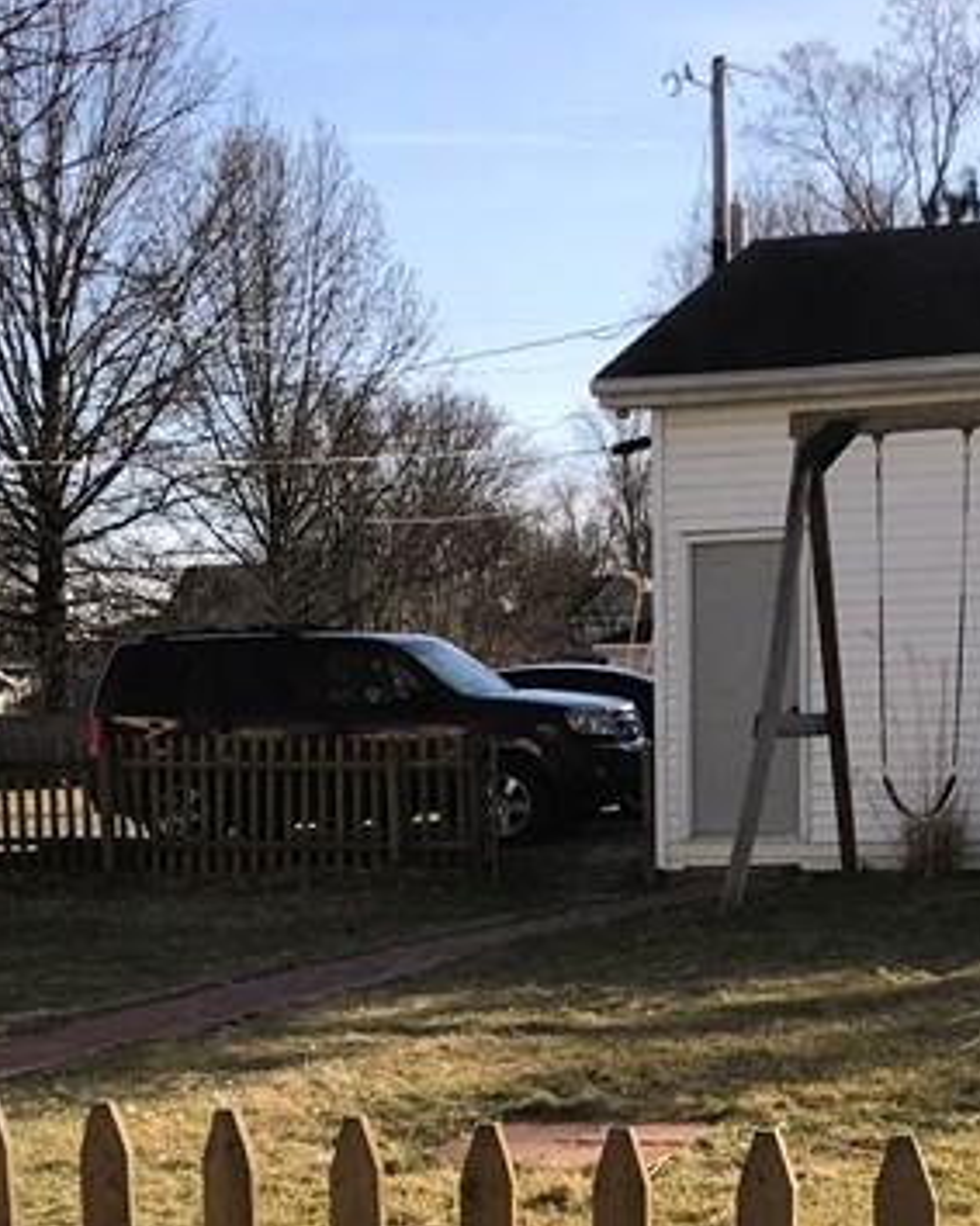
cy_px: 1233
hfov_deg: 19.4
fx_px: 2865
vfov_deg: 23.1
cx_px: 454
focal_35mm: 79
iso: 20
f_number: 1.8
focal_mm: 3.99
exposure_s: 1/1842
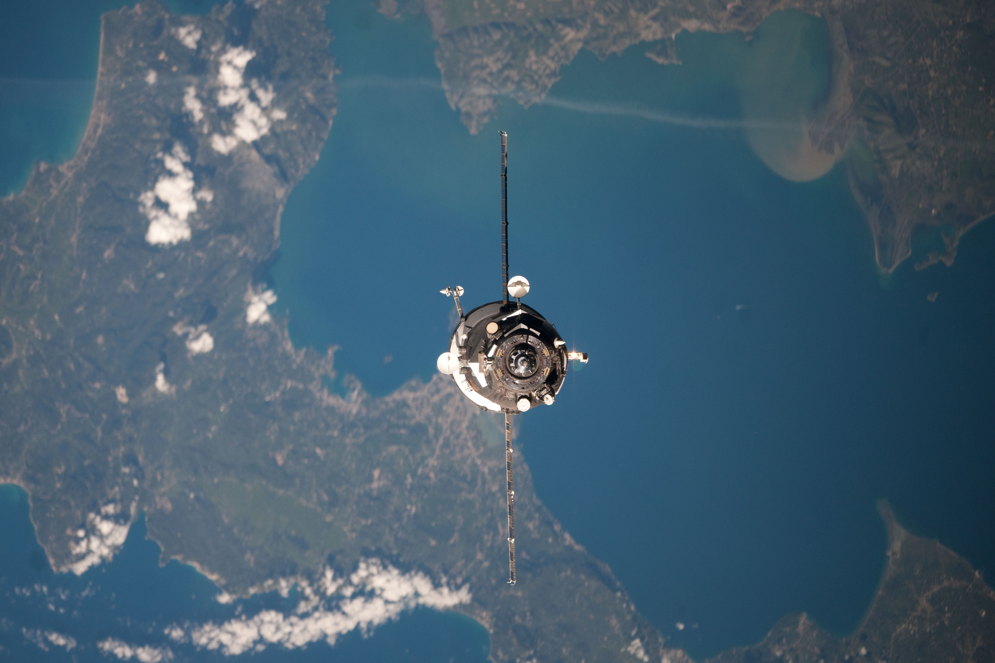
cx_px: 512
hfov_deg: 4.5
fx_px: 12657
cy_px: 353
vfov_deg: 3.0
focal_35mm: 458
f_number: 2.8
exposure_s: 1/8000
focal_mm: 400
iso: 400
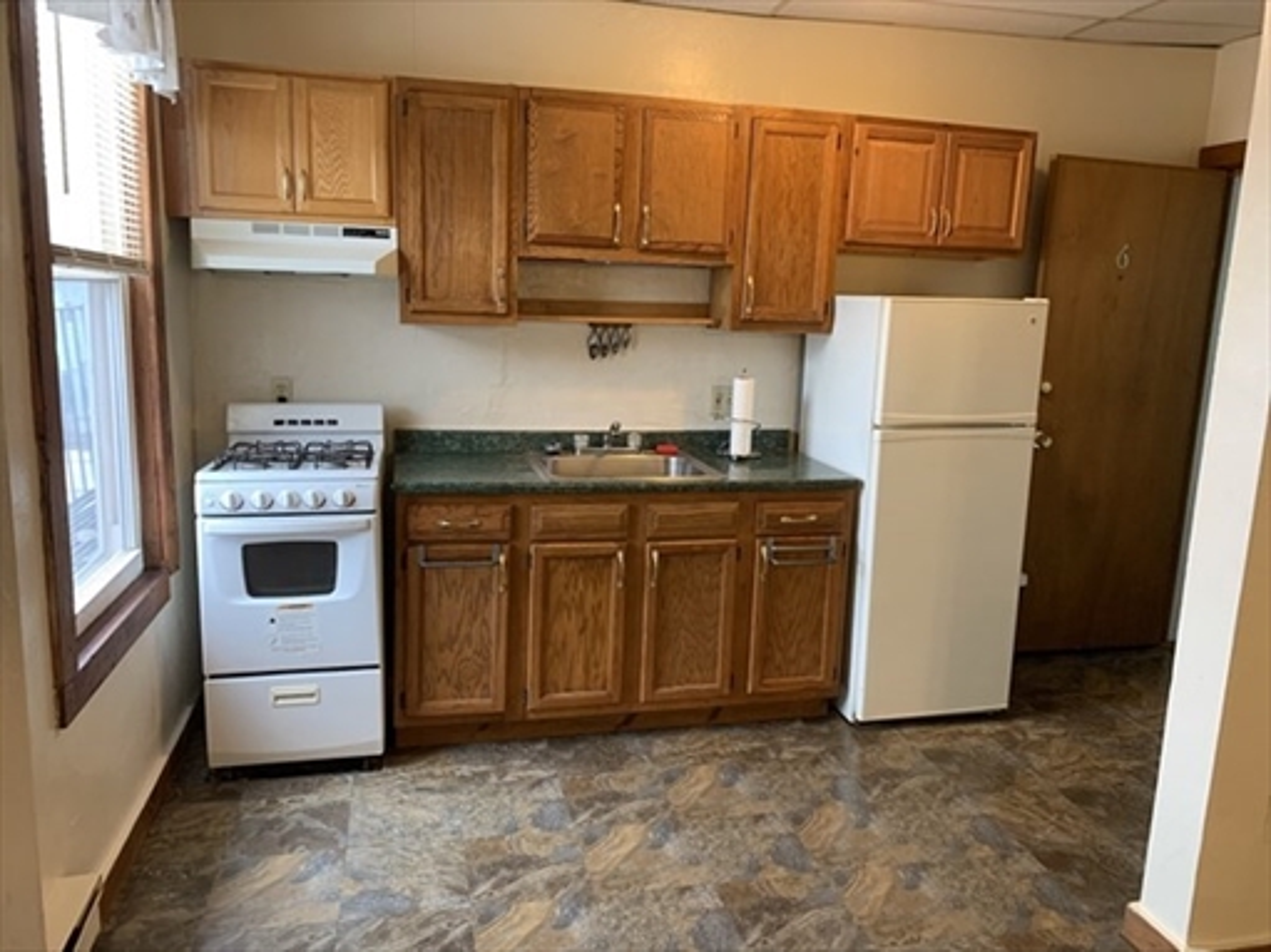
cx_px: 636
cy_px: 476
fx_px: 954
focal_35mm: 26
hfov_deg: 67.3
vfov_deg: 53.0
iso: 200
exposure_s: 1/60
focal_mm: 4.25
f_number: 1.8
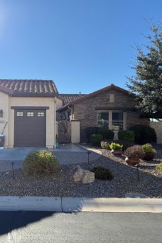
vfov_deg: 55.8
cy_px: 120
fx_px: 229
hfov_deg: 37.9
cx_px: 40
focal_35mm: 34
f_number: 1.78
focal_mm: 6.76
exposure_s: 1/2370
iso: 100
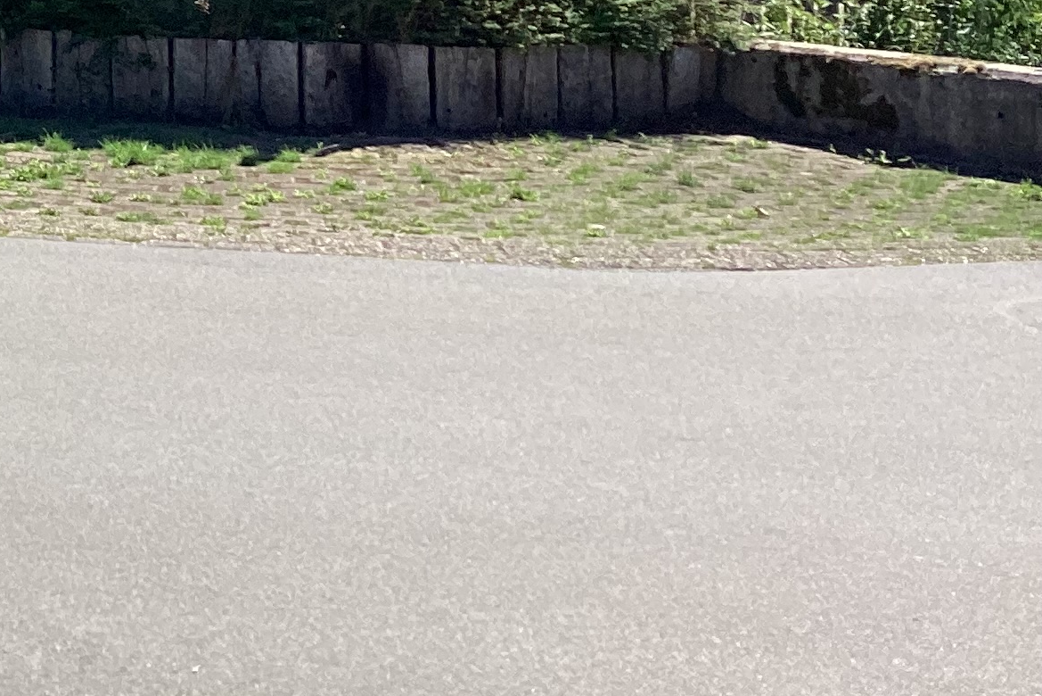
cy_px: -359
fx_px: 2605
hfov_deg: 20.2
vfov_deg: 14.2
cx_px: -412
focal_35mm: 90
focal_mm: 3.3
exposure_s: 1/1101
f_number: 2.4
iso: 25
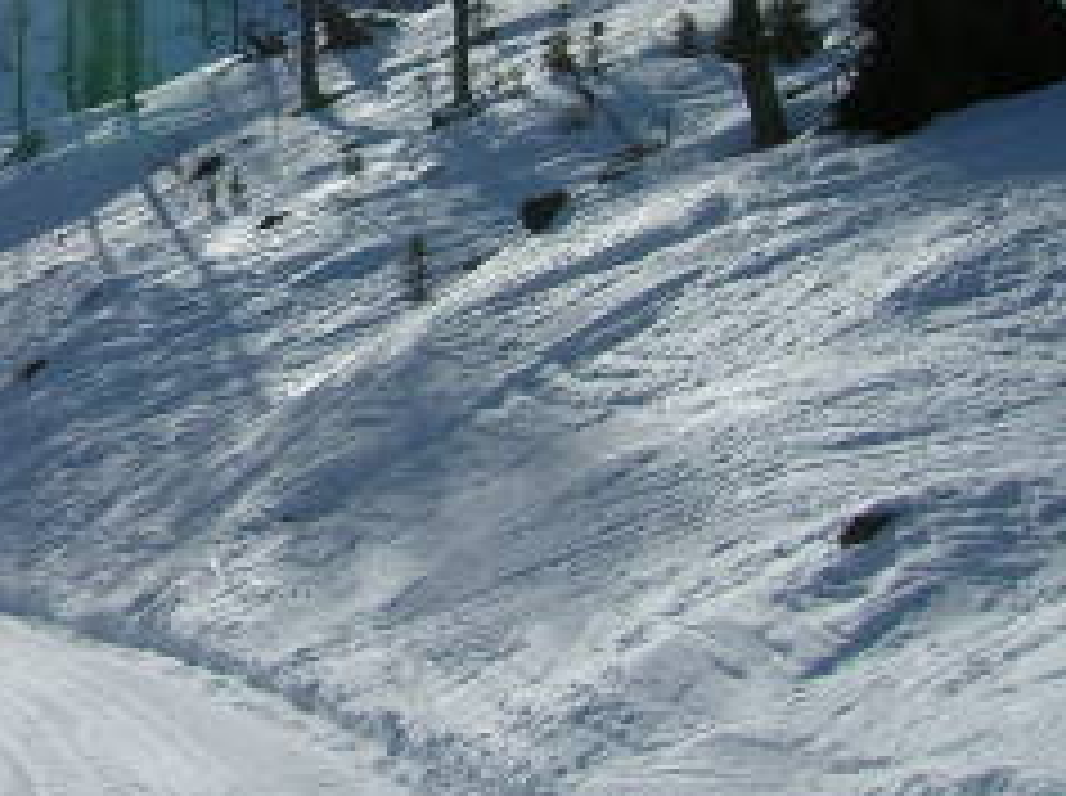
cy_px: 88
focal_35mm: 69
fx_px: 2122
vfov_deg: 20.8
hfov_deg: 27.0
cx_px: 67
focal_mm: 5.7
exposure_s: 1/1462
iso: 50
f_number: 4.9
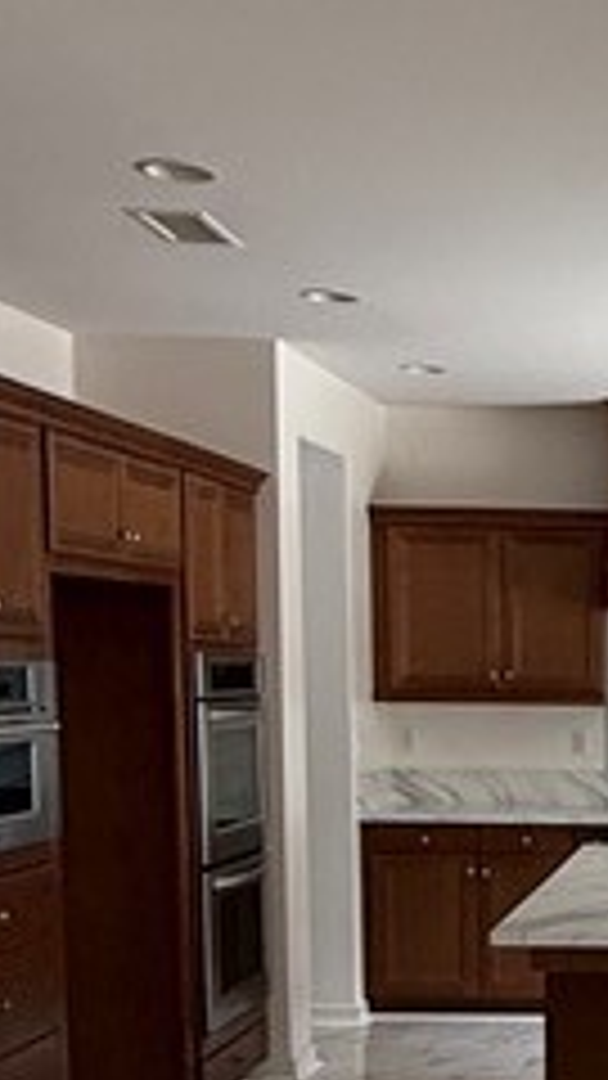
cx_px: 860
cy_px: 909
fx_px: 1863
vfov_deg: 31.3
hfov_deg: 17.1
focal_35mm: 65
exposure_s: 1/99
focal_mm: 2.22
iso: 160
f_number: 2.2
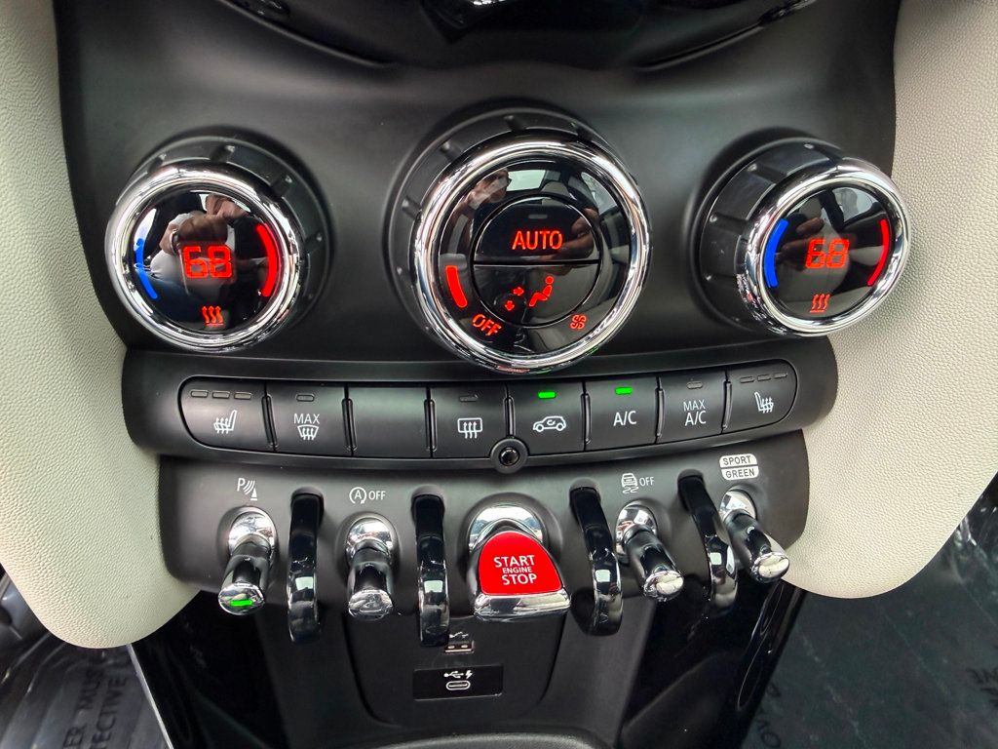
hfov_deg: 71.6
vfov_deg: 56.8
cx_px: 499
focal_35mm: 24
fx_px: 692
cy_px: 374
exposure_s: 1/93
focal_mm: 2.22
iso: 250
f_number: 2.2
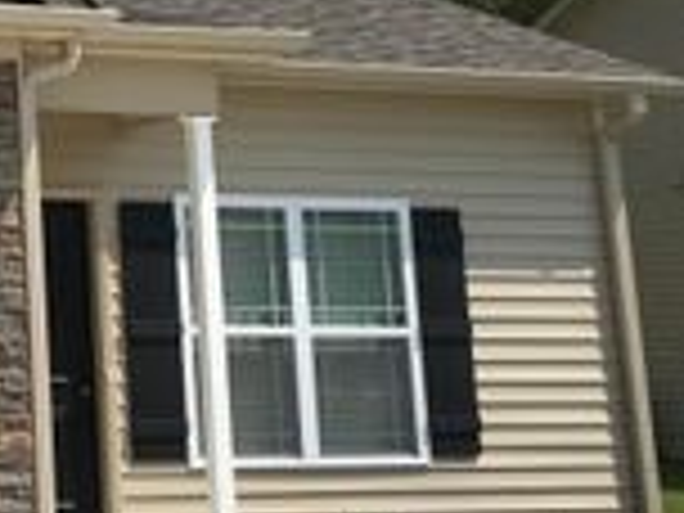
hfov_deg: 18.9
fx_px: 1818
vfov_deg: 15.6
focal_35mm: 92
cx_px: -320
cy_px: -52
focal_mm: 3.99
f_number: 1.8
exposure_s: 1/4167
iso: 20
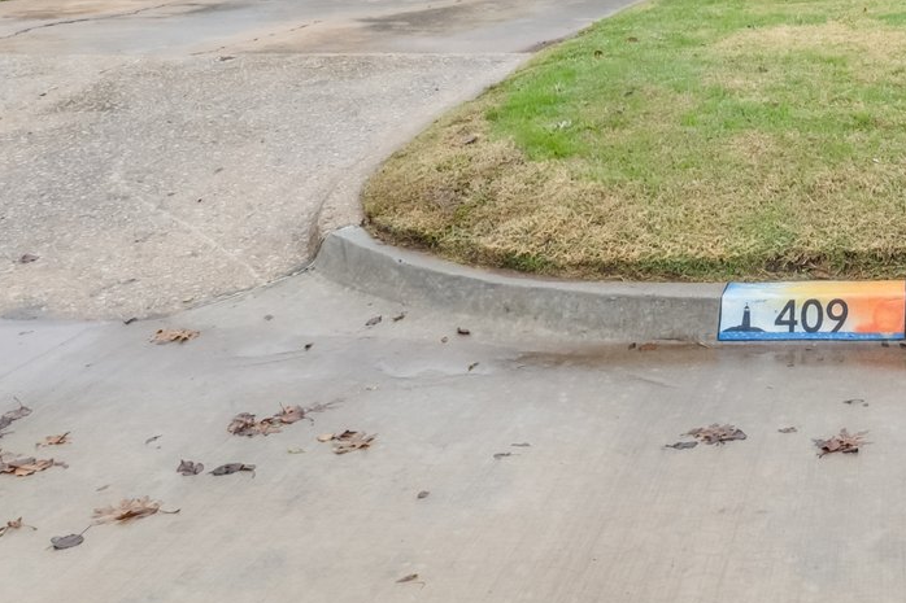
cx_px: 951
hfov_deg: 37.1
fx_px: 1162
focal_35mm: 46
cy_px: -134
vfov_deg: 25.8
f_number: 8
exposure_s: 1/200
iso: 100
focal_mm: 10.5
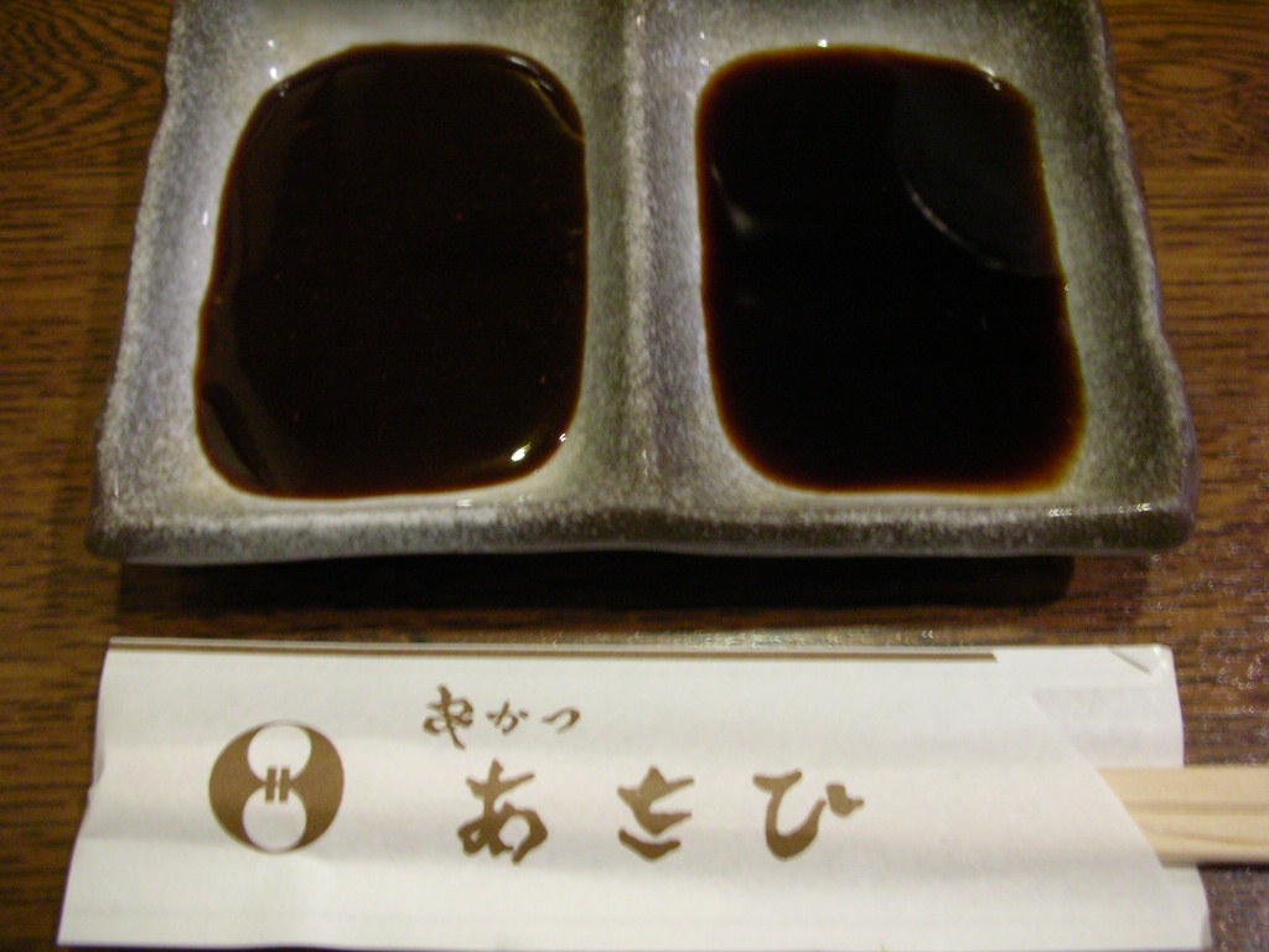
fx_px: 1283
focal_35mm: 35
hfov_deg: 52.6
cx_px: 634
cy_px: 476
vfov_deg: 40.7
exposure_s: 1/4.3
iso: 157
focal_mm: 5.8
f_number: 3
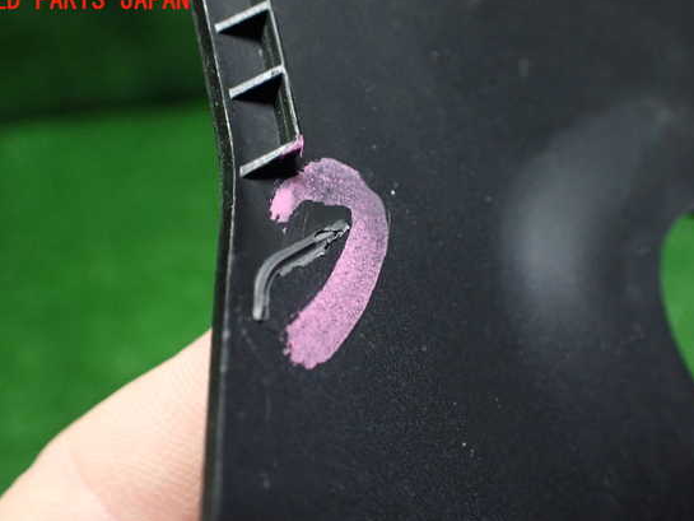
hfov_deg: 55.3
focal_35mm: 33
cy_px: 271
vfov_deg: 43.0
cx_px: 340
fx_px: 662
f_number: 2.3
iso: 800
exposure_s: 1/50
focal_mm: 5.4
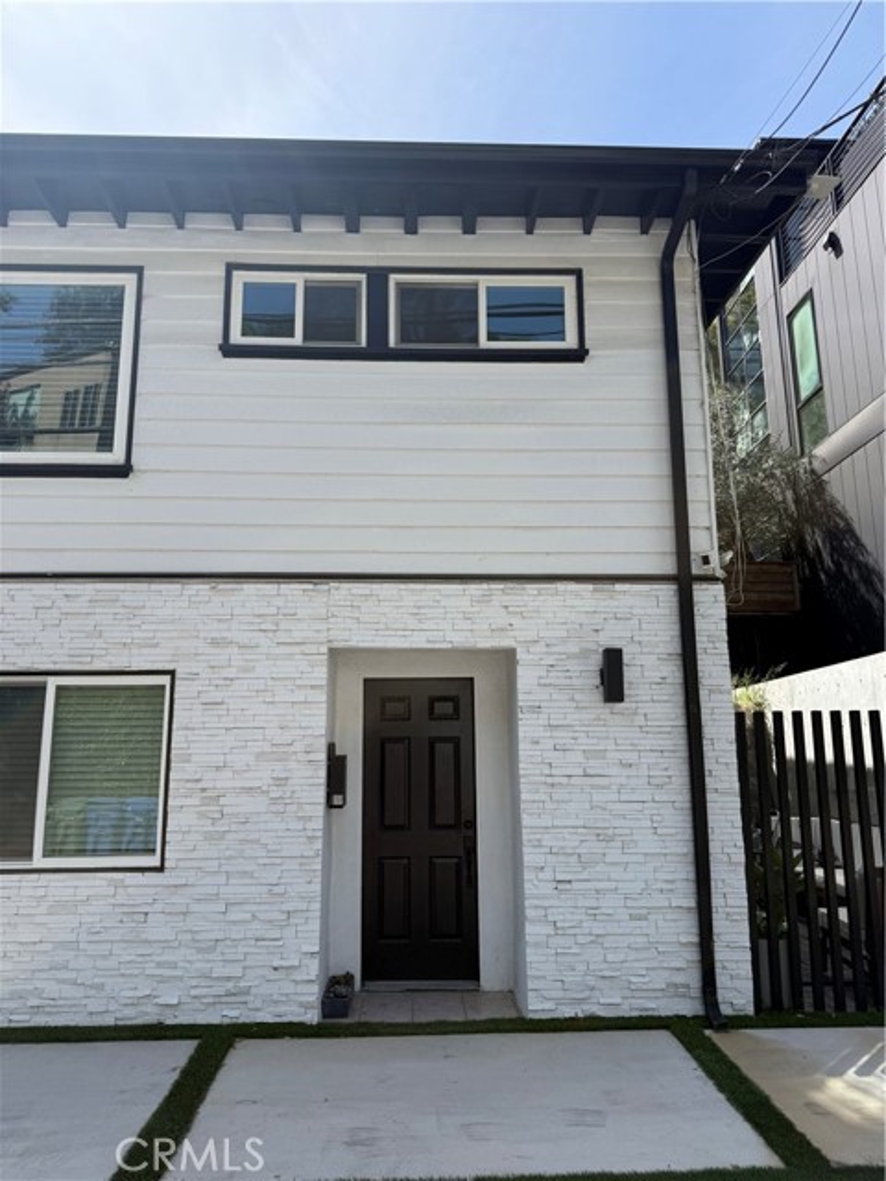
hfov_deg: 56.8
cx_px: 443
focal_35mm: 24
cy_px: 590
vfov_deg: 71.6
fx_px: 819
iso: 100
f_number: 1.78
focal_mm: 6.76
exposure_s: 1/3953
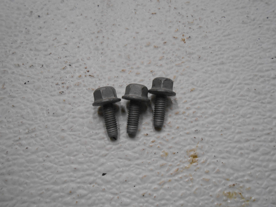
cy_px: 104
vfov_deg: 53.1
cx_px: 138
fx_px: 207
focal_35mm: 26
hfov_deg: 67.3
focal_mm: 4.6
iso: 400
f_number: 3.5
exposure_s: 1/200
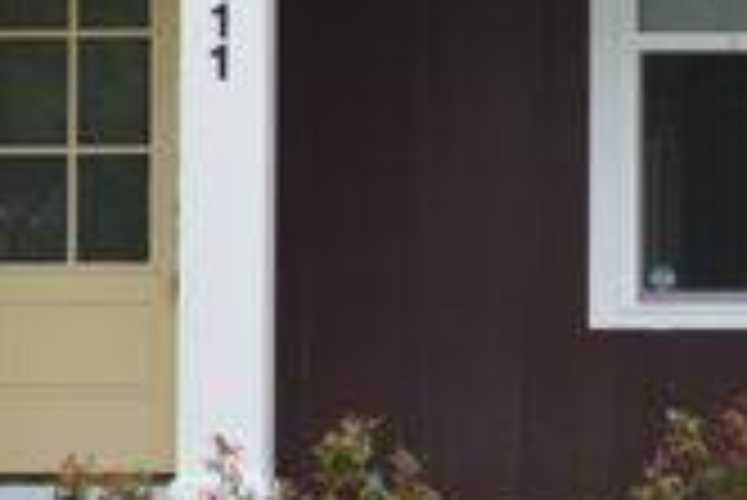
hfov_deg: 8.3
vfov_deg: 5.5
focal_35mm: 249
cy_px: -25
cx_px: 616
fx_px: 5161
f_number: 6.3
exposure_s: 1/160
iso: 200
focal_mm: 55
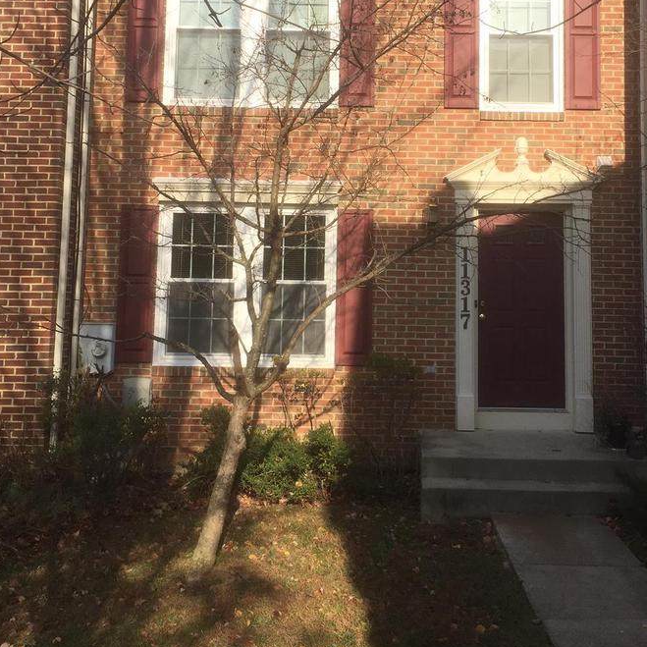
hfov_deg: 39.9
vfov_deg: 39.5
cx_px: 377
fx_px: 888
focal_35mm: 42
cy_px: 208
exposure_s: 1/1412
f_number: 2.2
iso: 32
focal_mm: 4.15
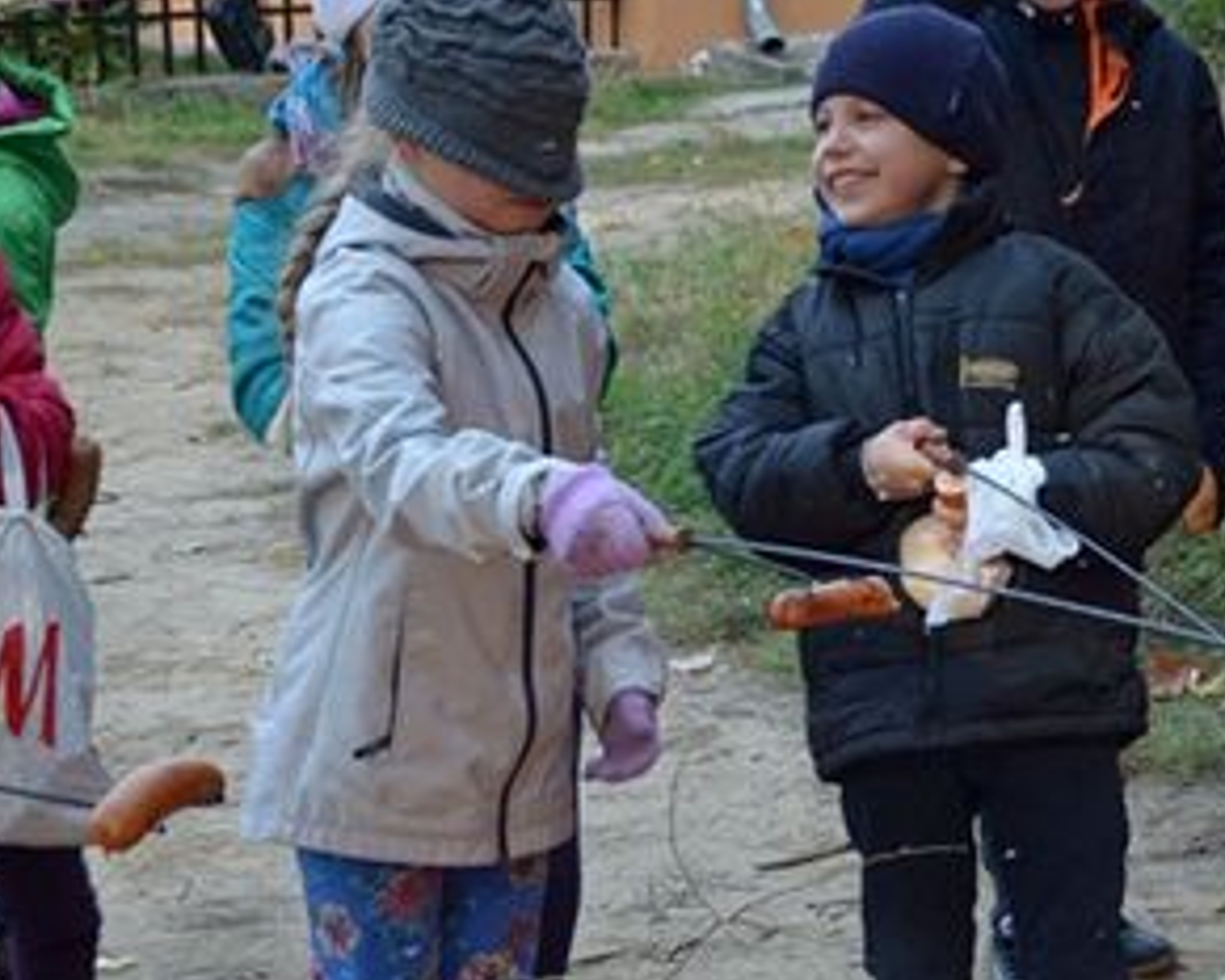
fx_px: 4171
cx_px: 1086
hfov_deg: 16.5
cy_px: 776
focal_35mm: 115
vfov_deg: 13.4
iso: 200
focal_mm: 28
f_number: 4
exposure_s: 1/160
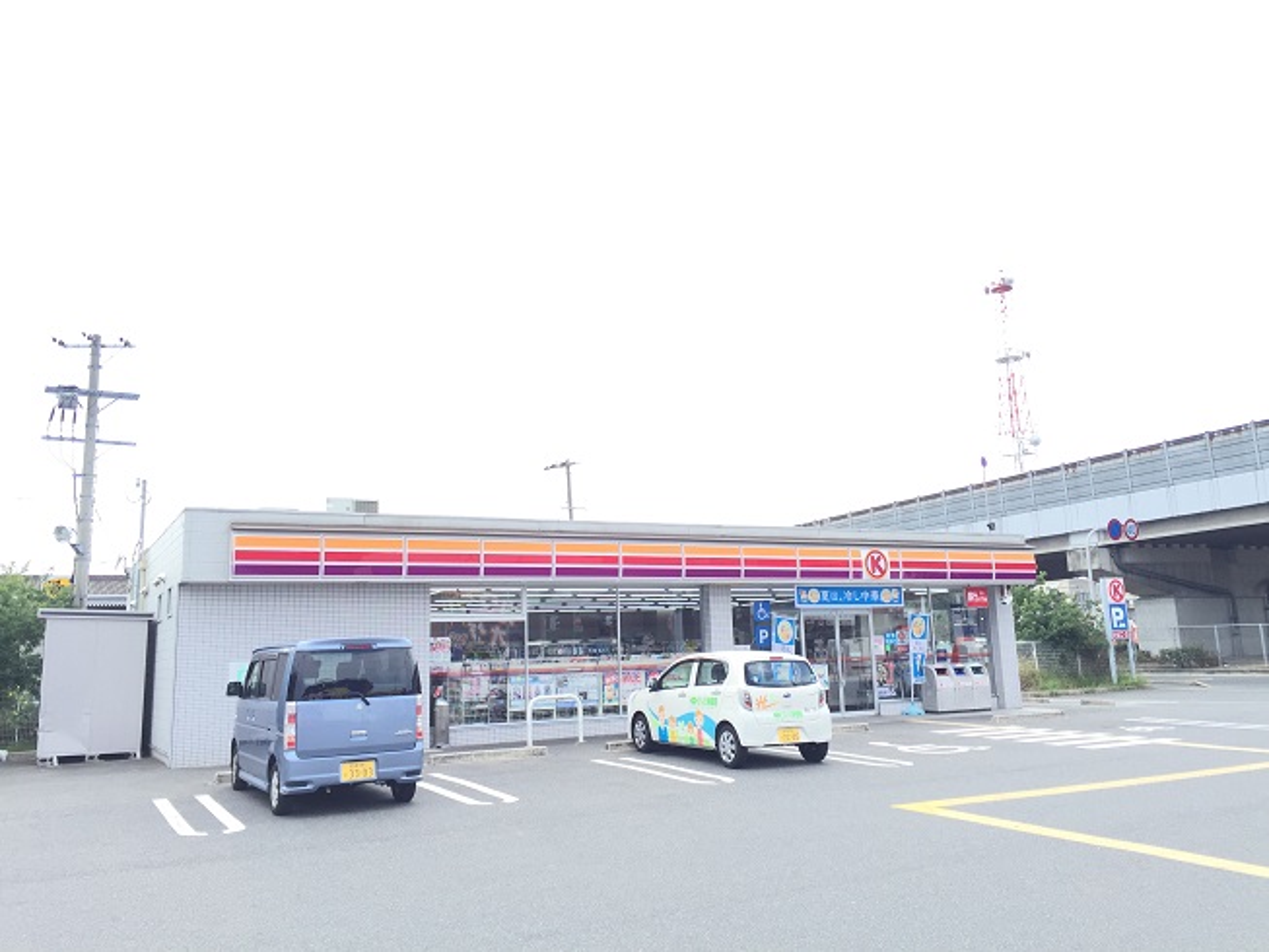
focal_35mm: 29
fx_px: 1063
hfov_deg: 61.7
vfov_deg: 48.2
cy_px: 476
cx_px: 634
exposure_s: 1/549
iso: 32
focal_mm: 4.15
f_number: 2.2
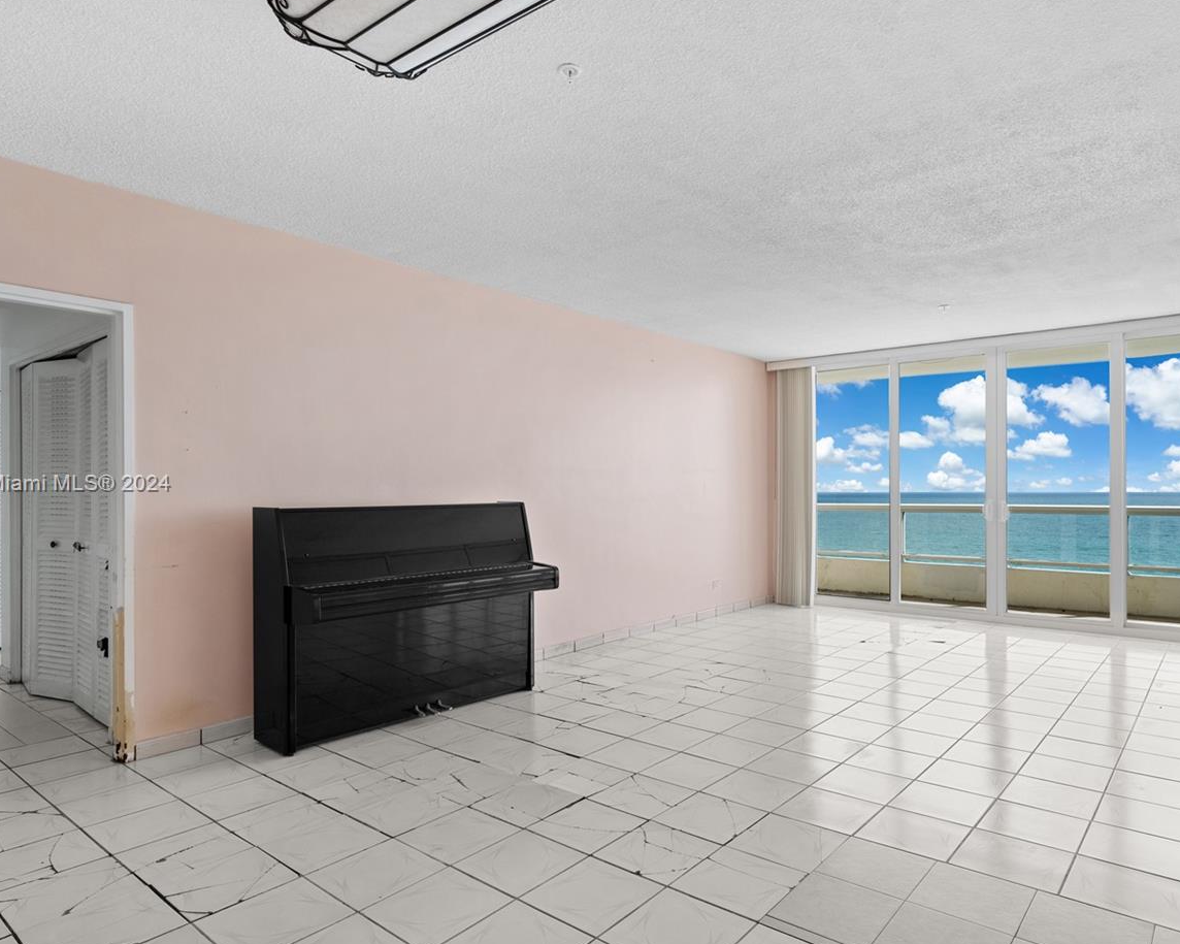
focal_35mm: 21
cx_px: 665
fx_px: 733
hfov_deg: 77.3
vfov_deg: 65.5
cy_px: 485
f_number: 8
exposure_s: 1/80
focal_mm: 16
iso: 400
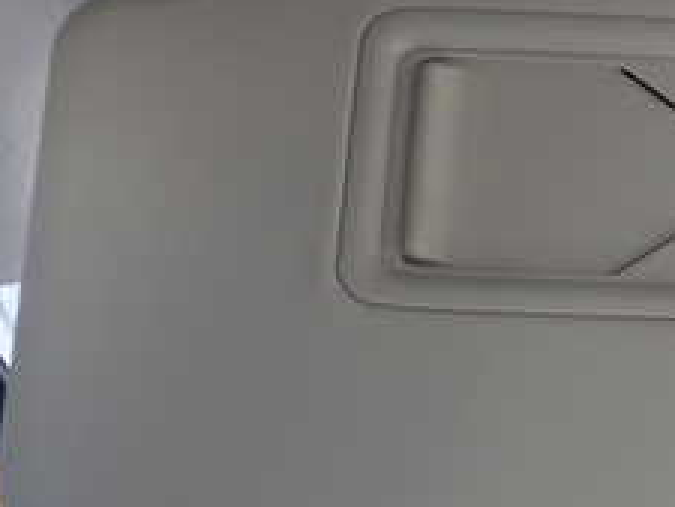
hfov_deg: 22.7
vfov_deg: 18.4
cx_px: 777
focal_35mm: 80
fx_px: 1561
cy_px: 138
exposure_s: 1/100
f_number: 2.3
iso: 100
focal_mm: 5.4
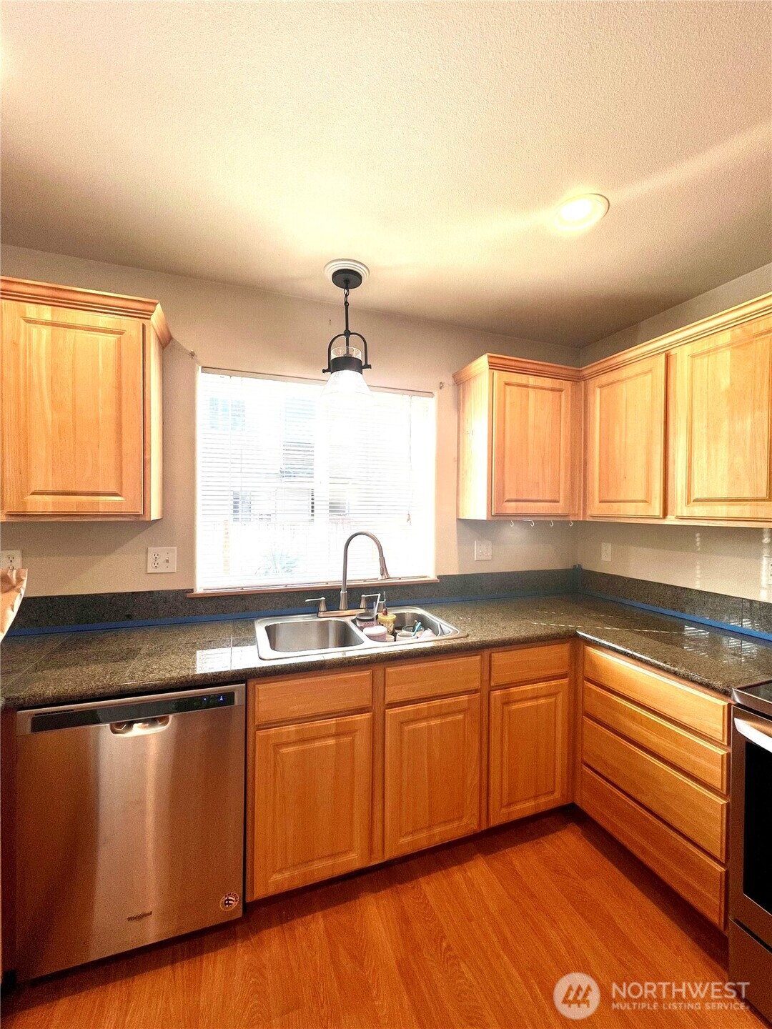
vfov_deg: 106.2
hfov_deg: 89.9
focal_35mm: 13
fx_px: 387
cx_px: 386
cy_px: 514
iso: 32
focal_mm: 1.57
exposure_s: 1/131
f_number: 1.8
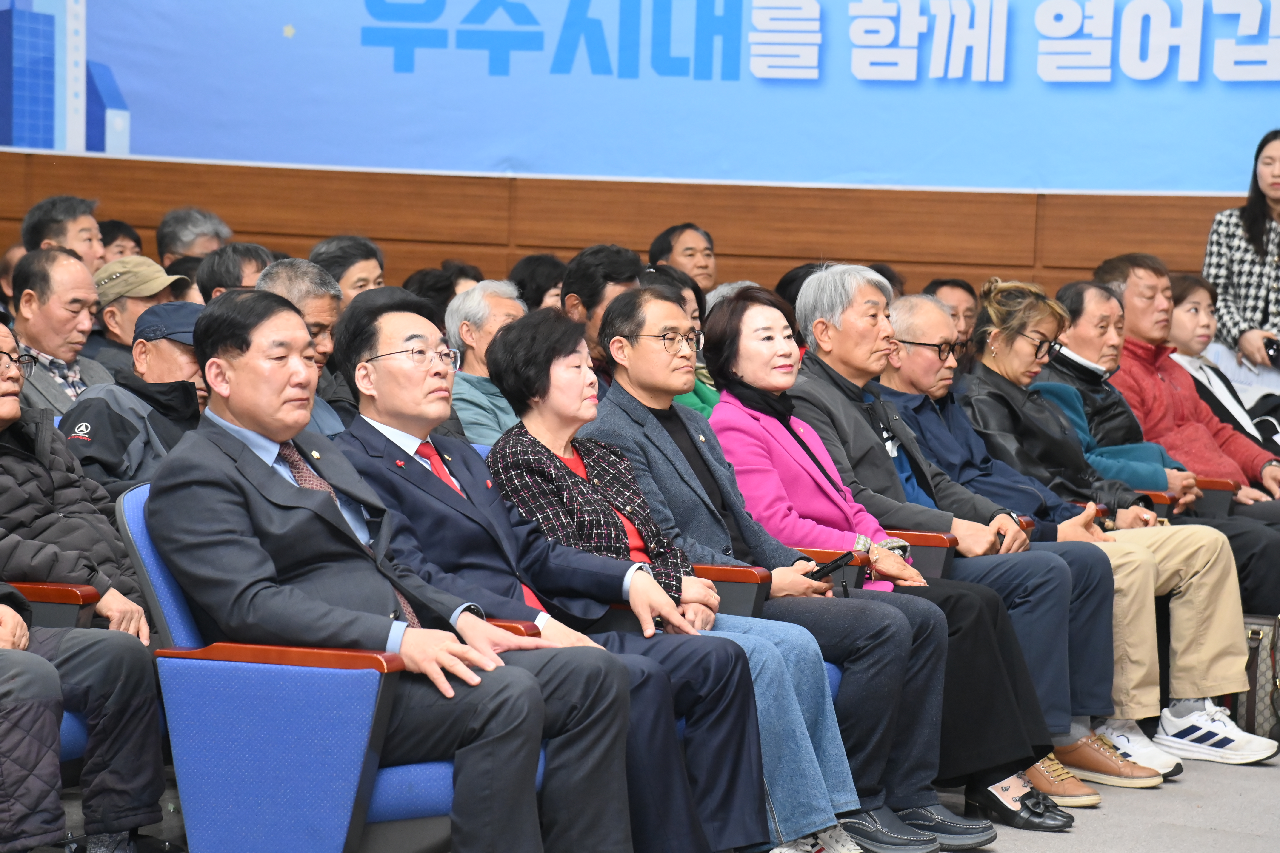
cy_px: 426
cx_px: 640
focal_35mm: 120
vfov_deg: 11.4
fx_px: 4266
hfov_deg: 17.1
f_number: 6.3
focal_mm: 120
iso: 8000
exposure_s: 1/160
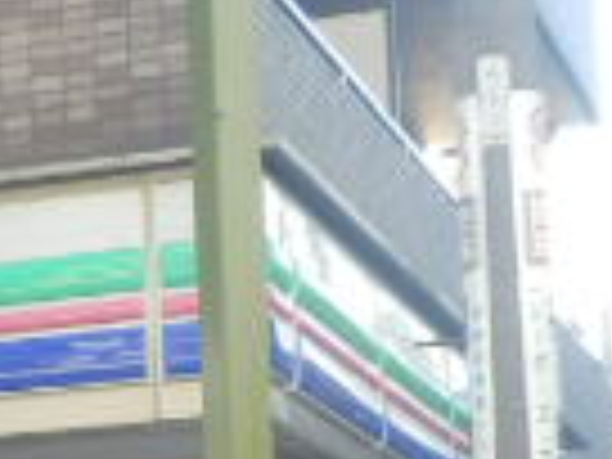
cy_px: 648
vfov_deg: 7.4
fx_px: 3483
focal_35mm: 197
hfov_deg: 9.4
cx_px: -580
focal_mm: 7.4
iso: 80
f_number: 4
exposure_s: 1/40
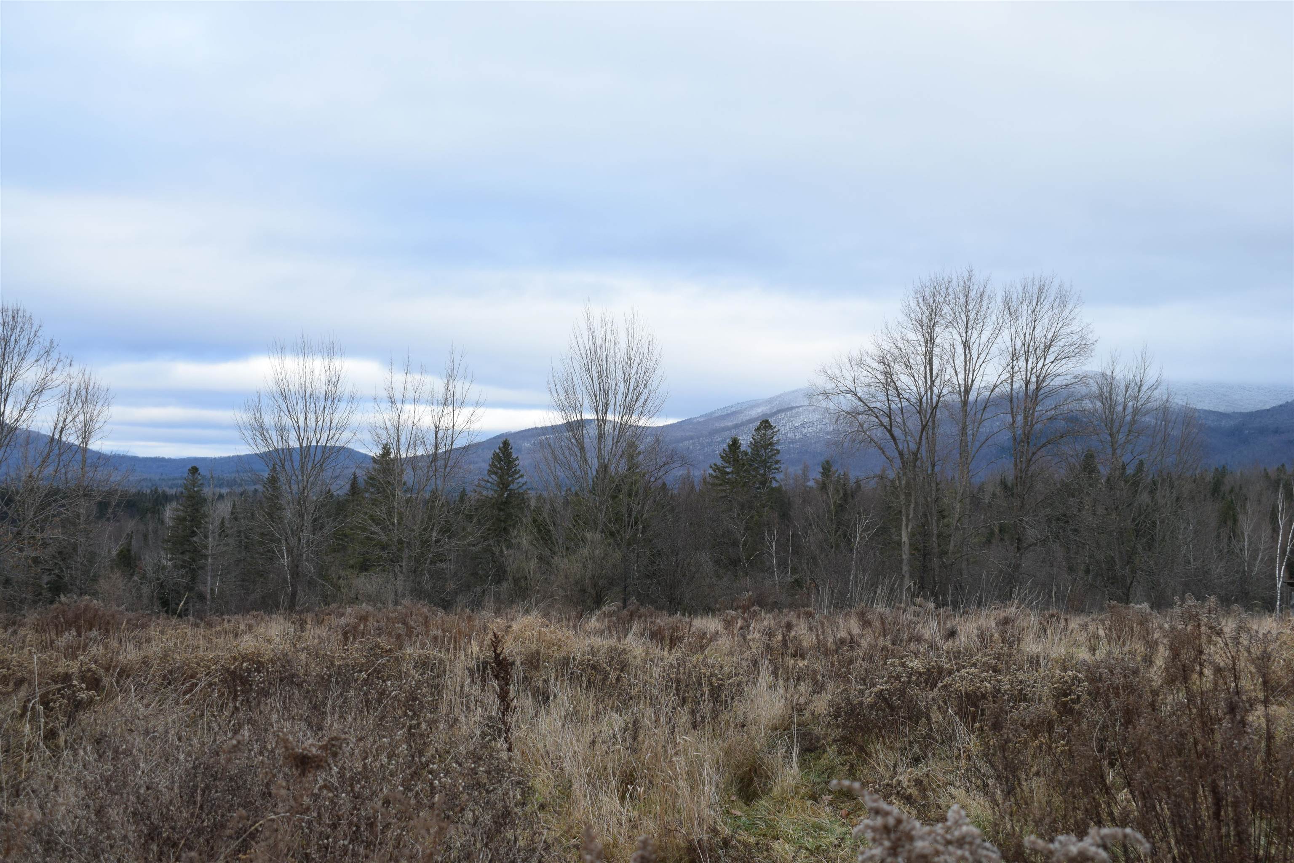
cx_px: 647
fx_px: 1833
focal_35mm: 51
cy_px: 432
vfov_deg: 26.5
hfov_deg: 38.9
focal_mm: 34
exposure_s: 1/250
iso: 400
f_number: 8
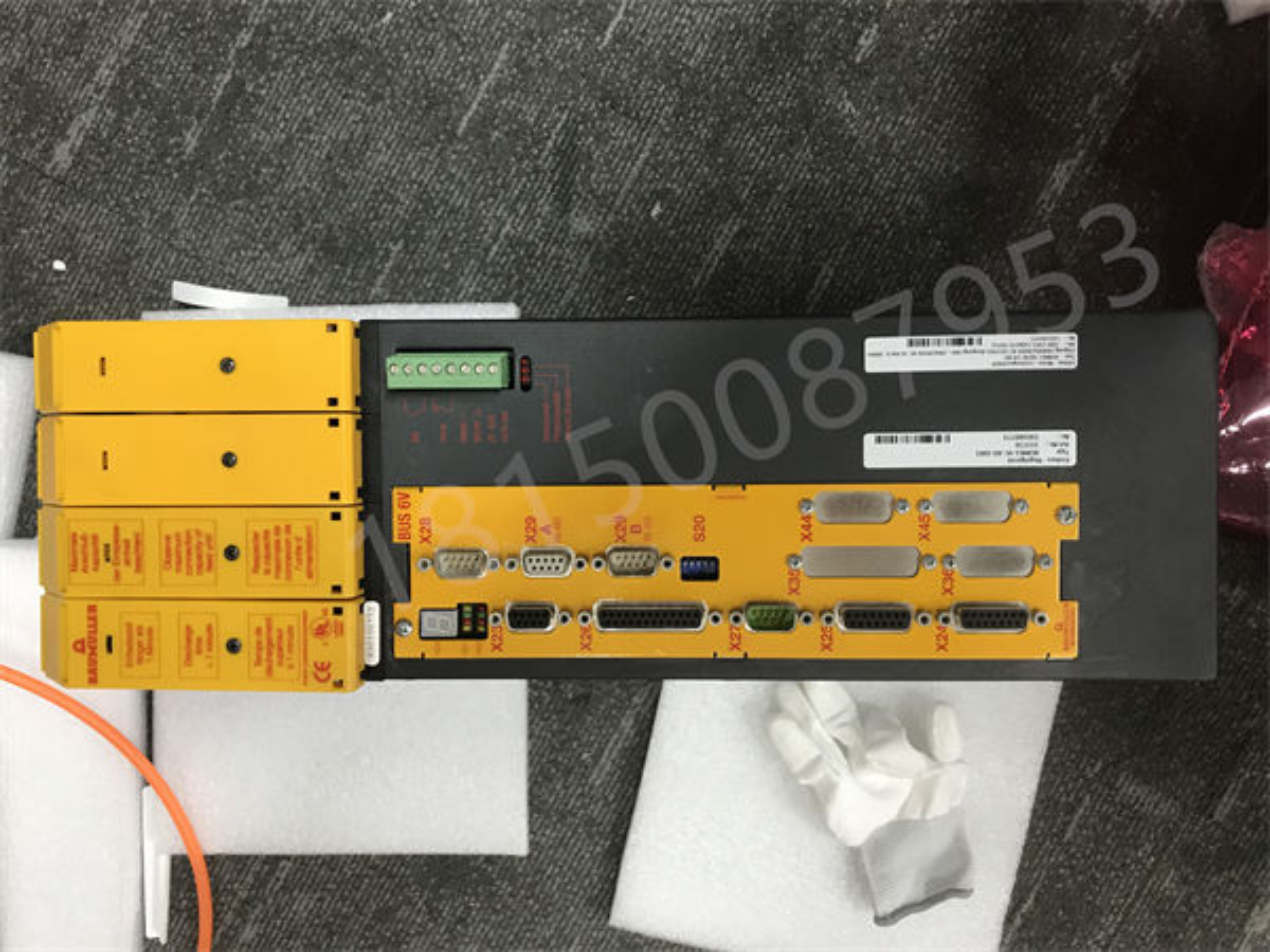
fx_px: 1027
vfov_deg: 49.7
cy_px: 476
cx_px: 635
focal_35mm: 28
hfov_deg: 63.4
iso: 40
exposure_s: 1/17
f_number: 1.8
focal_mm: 3.99
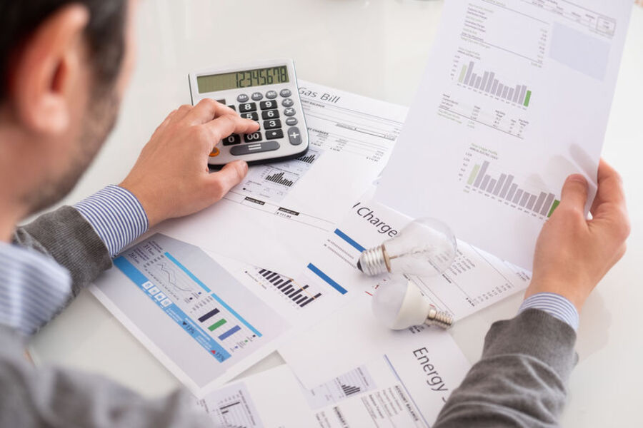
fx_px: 964
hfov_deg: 36.9
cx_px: 322
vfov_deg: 25.1
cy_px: 214
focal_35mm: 54
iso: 400
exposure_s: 1/30
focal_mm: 35.8
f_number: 3.6
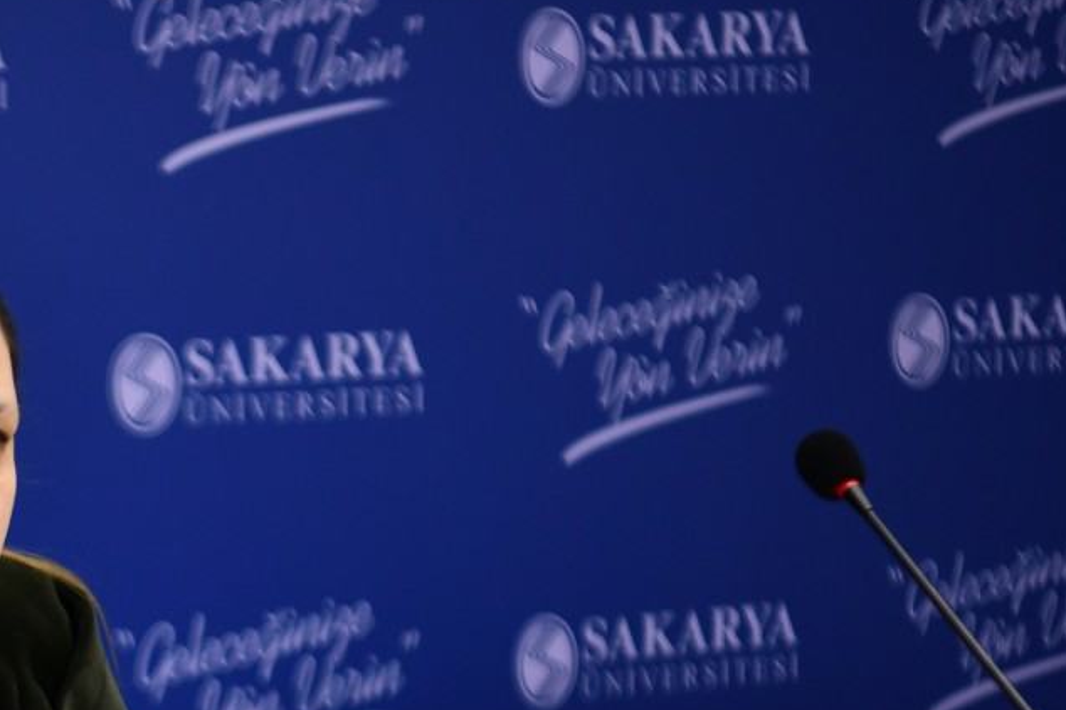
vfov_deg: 7.6
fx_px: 5297
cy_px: 670
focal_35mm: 179
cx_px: -39
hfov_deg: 11.4
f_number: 2.8
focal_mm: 70
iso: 640
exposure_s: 1/160
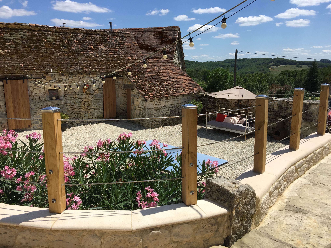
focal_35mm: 29
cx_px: 166
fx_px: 277
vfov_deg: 48.2
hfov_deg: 61.7
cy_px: 124
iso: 32
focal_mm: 4.15
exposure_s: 1/2825
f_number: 2.2
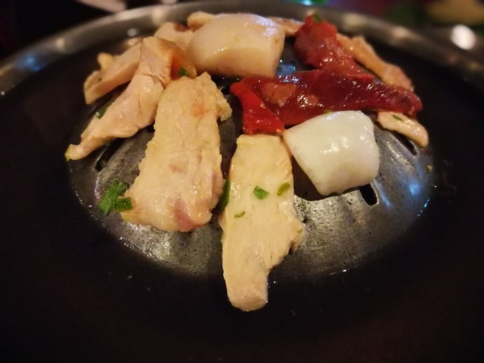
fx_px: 378
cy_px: 182
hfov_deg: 65.3
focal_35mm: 27
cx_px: 242
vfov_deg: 51.4
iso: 2500
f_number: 4
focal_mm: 4.5
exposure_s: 1/16.7
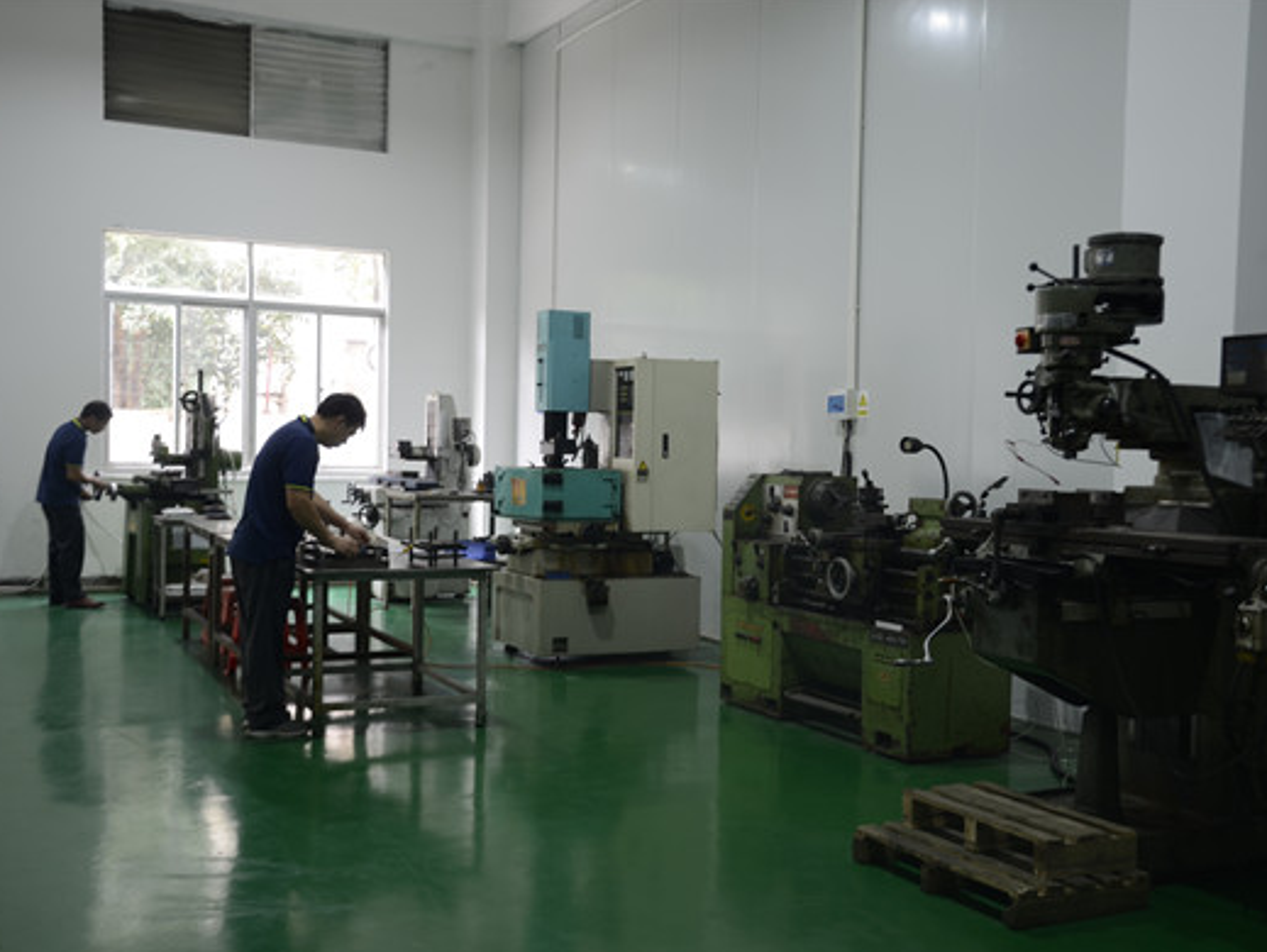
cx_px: 696
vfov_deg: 34.7
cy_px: 477
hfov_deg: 45.1
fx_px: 1522
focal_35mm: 42
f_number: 4
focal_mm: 25
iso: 100
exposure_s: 1/10
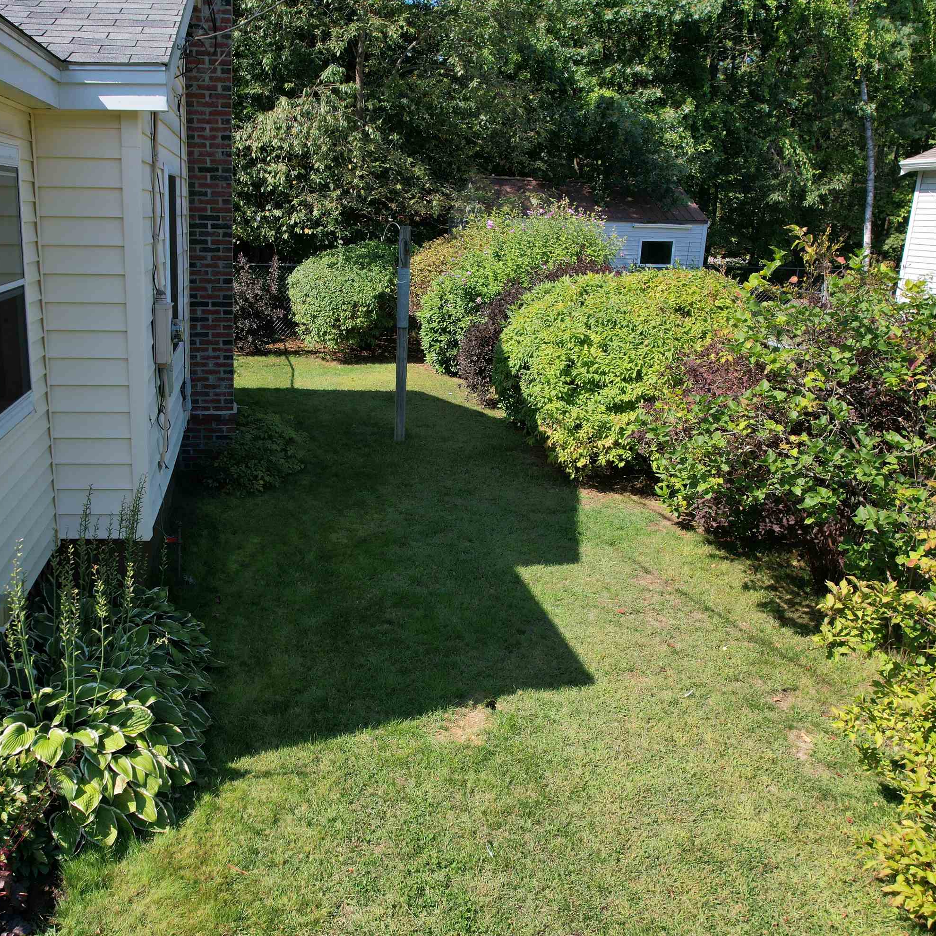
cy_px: 475
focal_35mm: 29
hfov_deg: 55.2
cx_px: 371
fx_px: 887
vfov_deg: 55.6
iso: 100
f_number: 2.8
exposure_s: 1/1250
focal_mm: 8.38
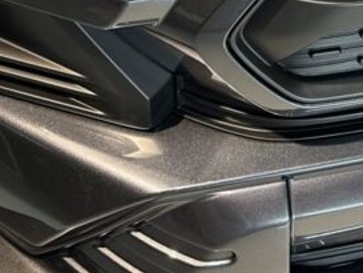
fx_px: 944
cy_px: -92
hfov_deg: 19.9
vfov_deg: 15.5
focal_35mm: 90
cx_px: 477
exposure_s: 1/120
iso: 200
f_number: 1.78
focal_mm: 6.86
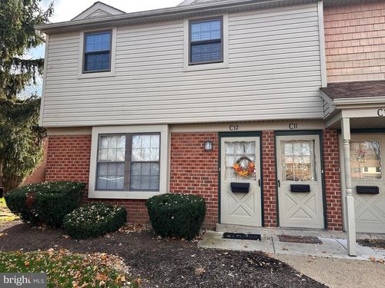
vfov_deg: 56.8
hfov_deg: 71.6
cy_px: 144
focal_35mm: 24
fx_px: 267
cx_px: 192
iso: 80
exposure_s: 1/943
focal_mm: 6.86
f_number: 1.78
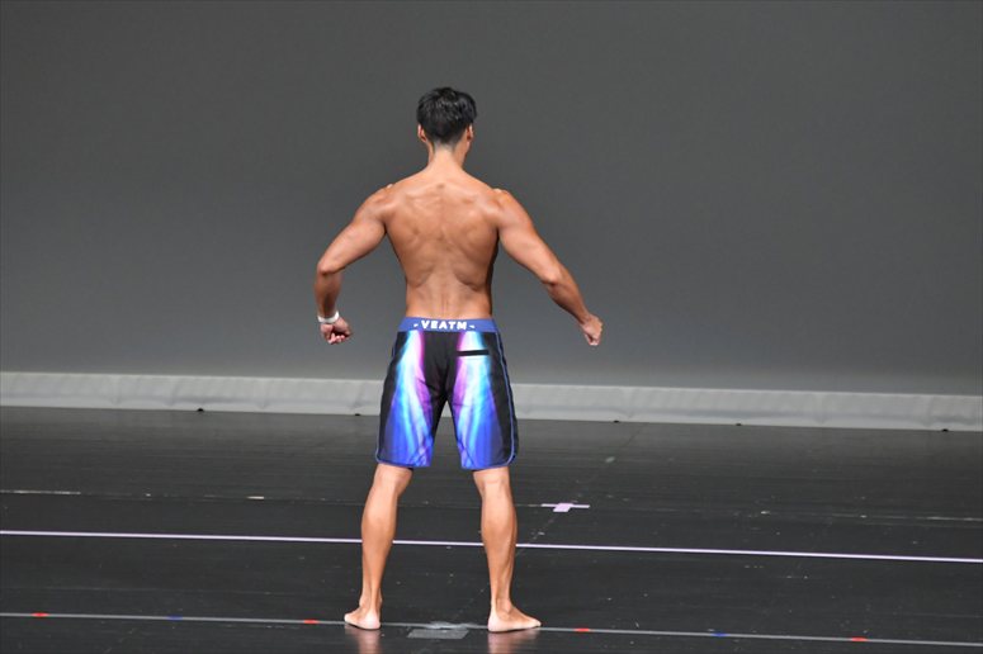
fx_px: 8597
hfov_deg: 6.5
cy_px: 327
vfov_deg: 4.4
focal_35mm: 315
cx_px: 492
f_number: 5.6
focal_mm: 210
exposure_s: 1/400
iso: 5000
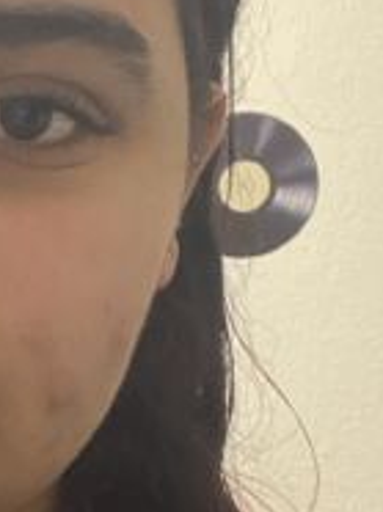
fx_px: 1434
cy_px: 330
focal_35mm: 97
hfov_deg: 14.6
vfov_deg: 20.2
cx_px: -99
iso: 400
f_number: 2.2
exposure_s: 1/25
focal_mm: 2.71
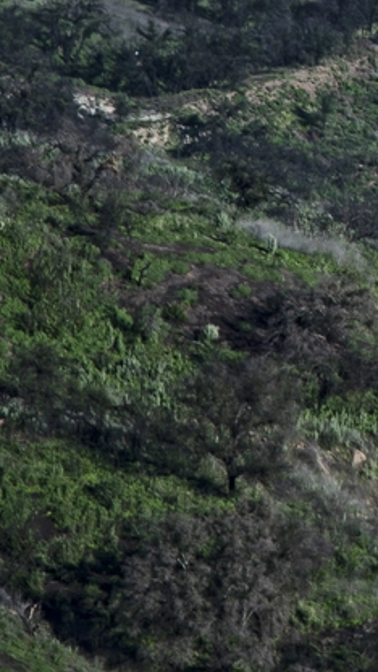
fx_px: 7626
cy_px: -160
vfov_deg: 5.0
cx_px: 848
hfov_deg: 2.8
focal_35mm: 428
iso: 100
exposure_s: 1/125
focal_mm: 105
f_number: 6.3
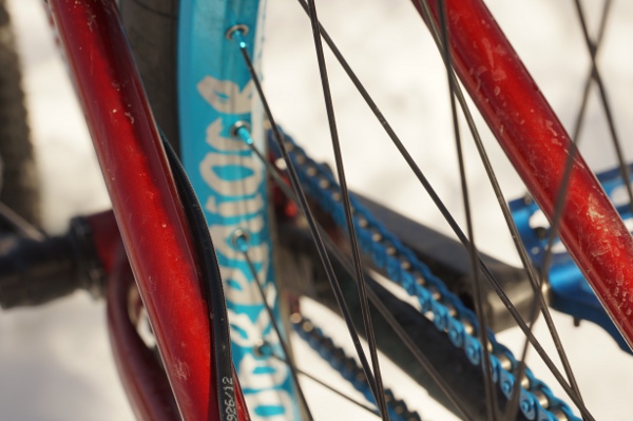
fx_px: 1862
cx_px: 316
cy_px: 210
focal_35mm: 106
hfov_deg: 19.3
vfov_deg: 12.9
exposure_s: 1/250
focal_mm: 71
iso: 100
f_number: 8
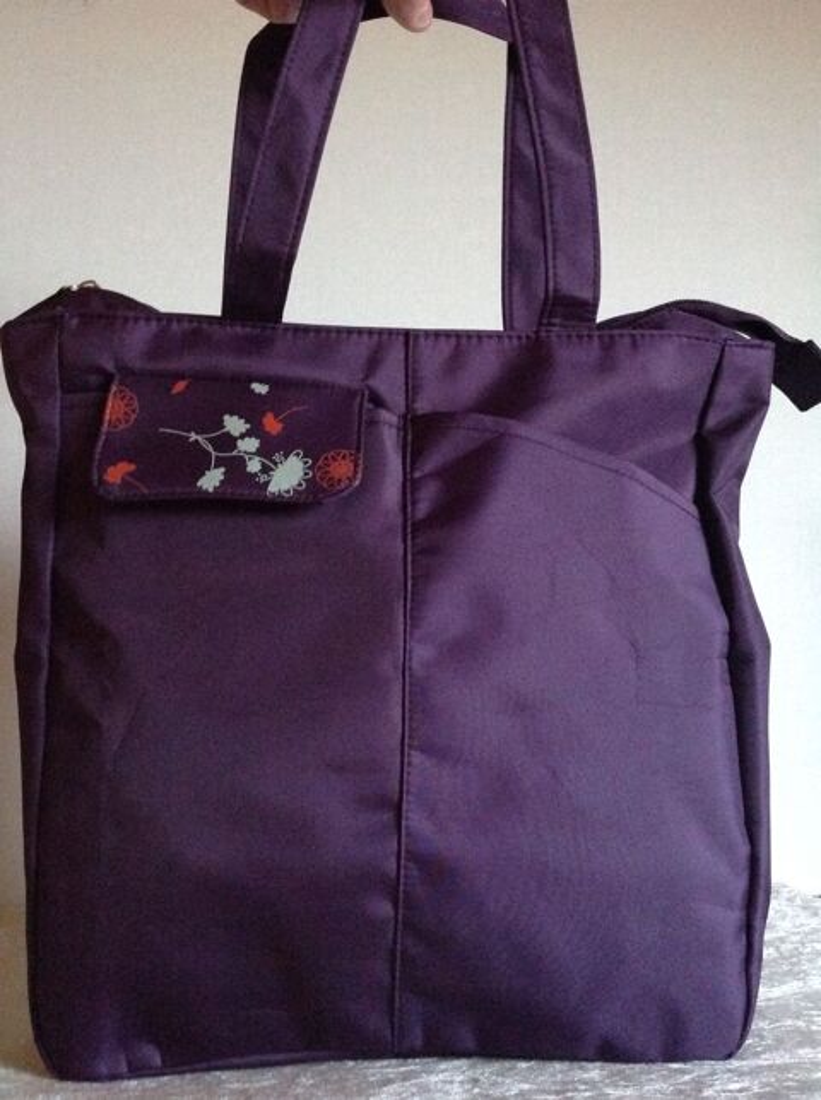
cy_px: 550
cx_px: 410
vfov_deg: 52.7
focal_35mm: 35
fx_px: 1110
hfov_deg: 40.6
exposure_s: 1/15
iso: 640
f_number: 2.4
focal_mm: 4.28
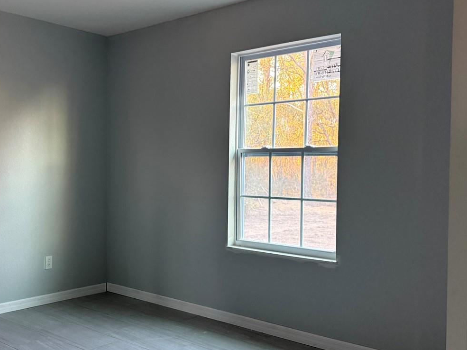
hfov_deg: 47.3
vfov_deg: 36.8
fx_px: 526
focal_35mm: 39
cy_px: 192
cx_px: 168
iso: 500
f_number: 1.78
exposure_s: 1/60
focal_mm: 6.76
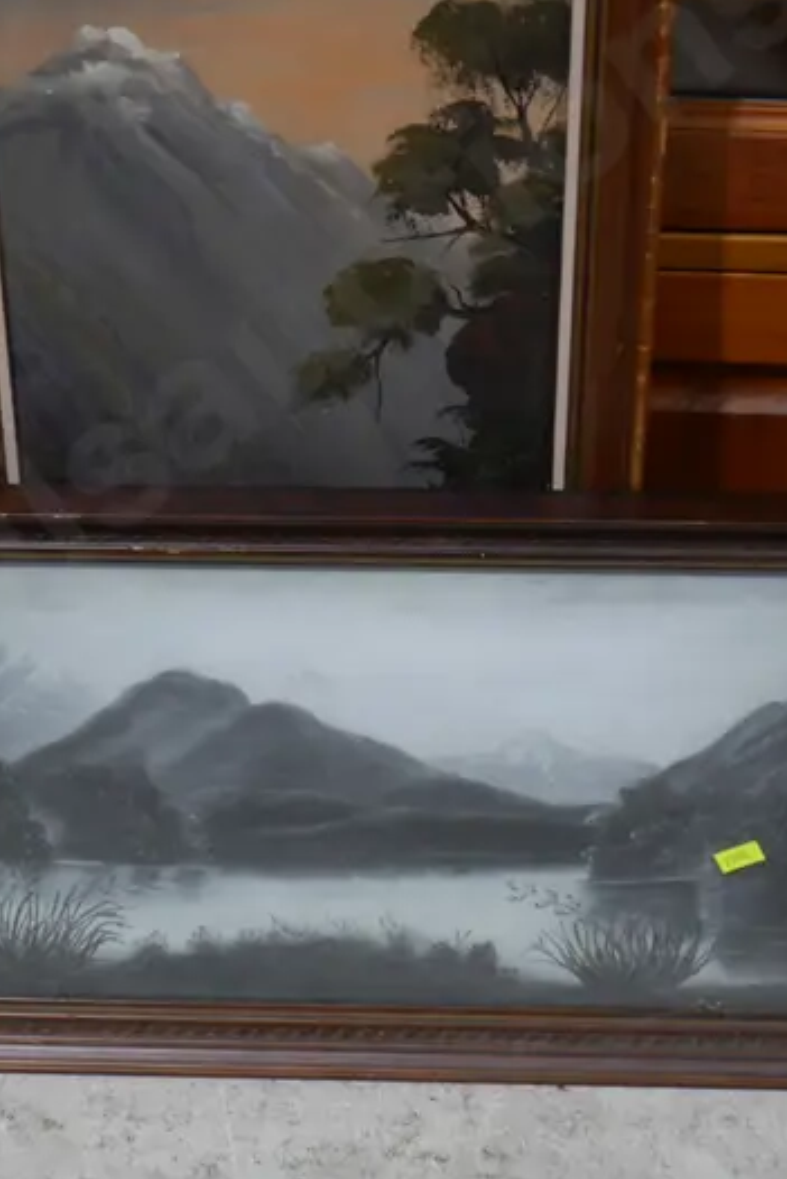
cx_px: 305
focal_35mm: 77
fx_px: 2523
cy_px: 331
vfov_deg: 26.1
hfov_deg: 17.7
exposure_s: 1/60
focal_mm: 19
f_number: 4.1
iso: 320
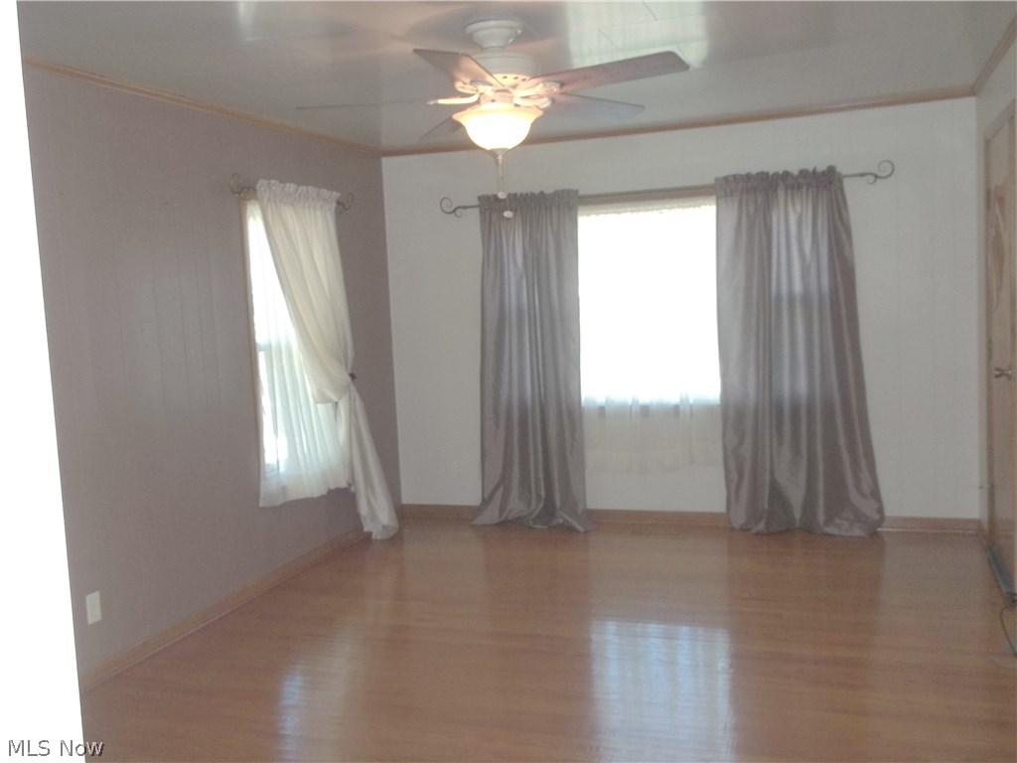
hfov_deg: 55.4
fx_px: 970
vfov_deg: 42.9
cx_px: 508
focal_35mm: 33
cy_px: 382
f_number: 3.3
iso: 160
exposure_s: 1/50
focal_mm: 5.9
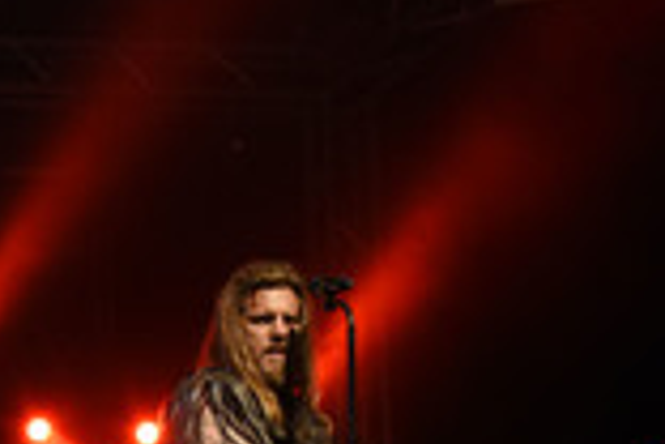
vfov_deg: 12.2
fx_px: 2032
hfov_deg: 17.1
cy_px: 495
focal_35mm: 110
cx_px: -283
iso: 2000
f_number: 5.6
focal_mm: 38
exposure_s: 1/60
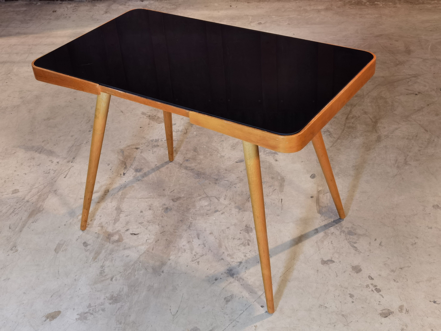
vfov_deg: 30.3
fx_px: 612
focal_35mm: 48
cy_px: 166
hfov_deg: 39.7
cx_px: 220
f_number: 1.9
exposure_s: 1/50
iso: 160
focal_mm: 6.71
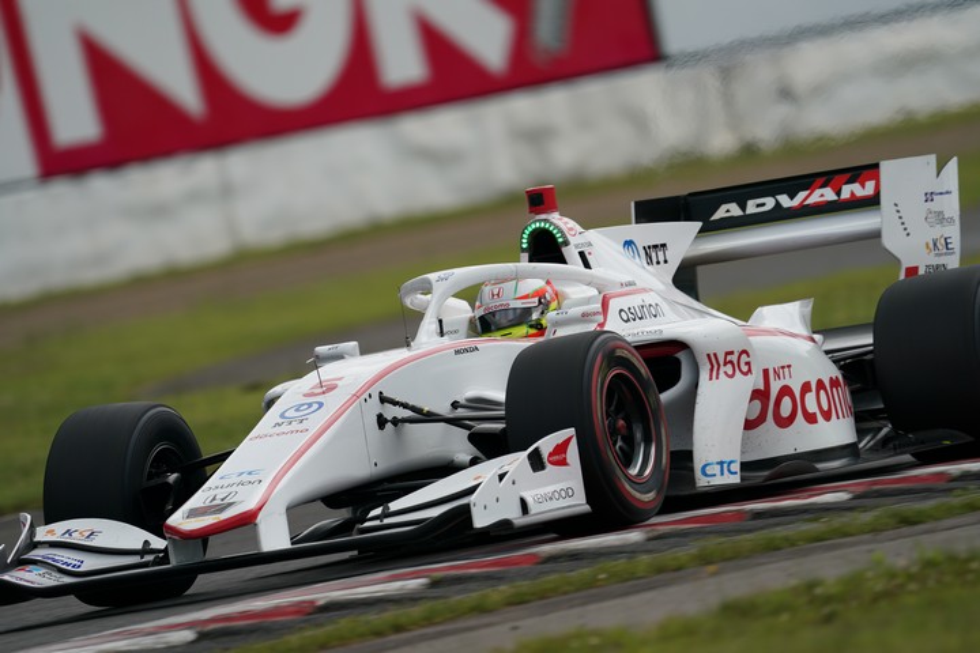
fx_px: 16332
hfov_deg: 3.4
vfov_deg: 2.3
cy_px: 326
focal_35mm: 600
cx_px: 490
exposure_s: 1/800
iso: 200
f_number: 6.3
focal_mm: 600
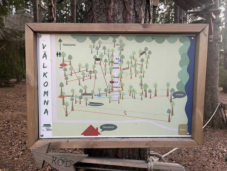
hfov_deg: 67.3
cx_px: 114
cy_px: 86
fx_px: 170
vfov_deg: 53.1
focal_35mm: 26
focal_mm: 5.1
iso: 320
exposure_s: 1/60
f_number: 1.6
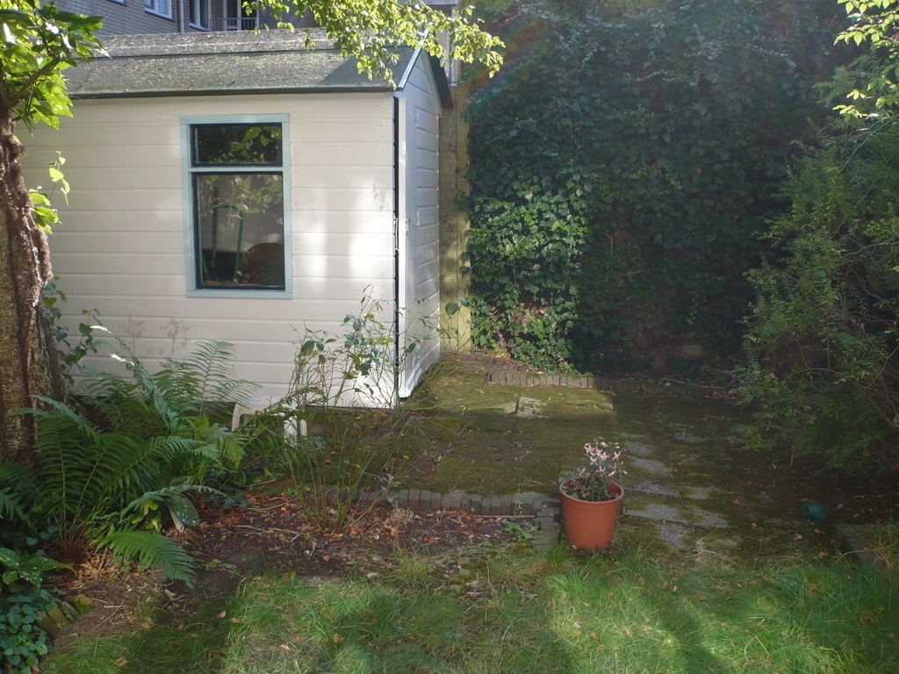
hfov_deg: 52.6
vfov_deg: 40.7
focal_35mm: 35
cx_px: 450
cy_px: 337
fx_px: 909
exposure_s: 1/200
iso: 100
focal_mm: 5.8
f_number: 2.8
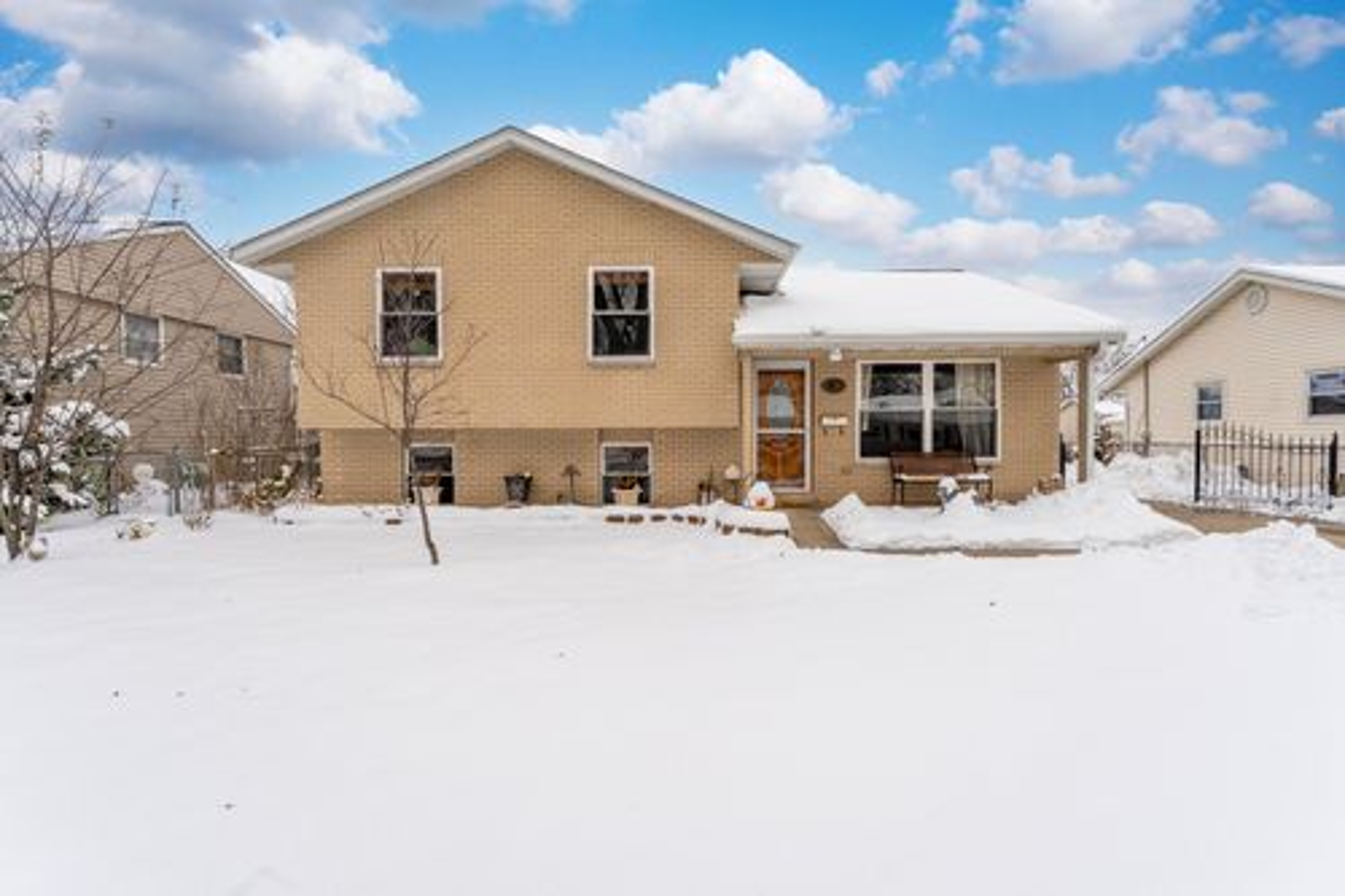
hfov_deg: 94.0
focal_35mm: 17
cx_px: 672
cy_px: 448
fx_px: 627
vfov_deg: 71.0
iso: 200
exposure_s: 1/400
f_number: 9
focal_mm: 16.8
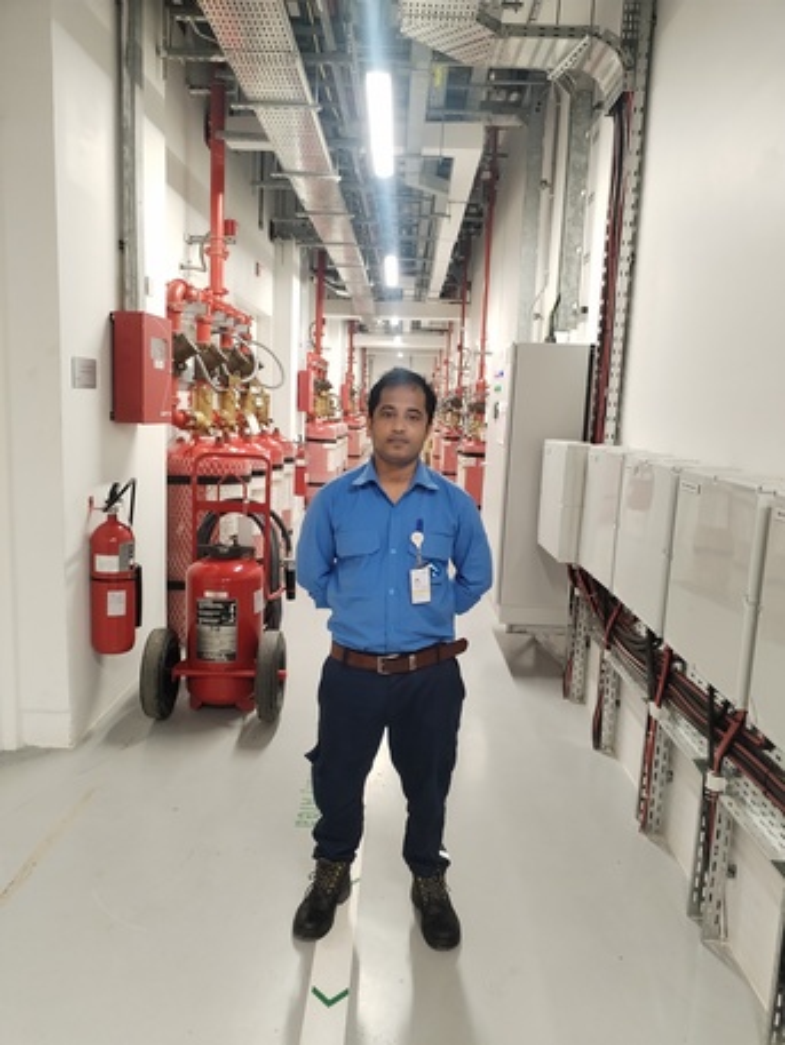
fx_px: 876
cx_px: 392
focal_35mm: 29
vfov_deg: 61.6
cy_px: 522
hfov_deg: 48.2
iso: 425
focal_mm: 4.75
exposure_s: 1/30
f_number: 1.8
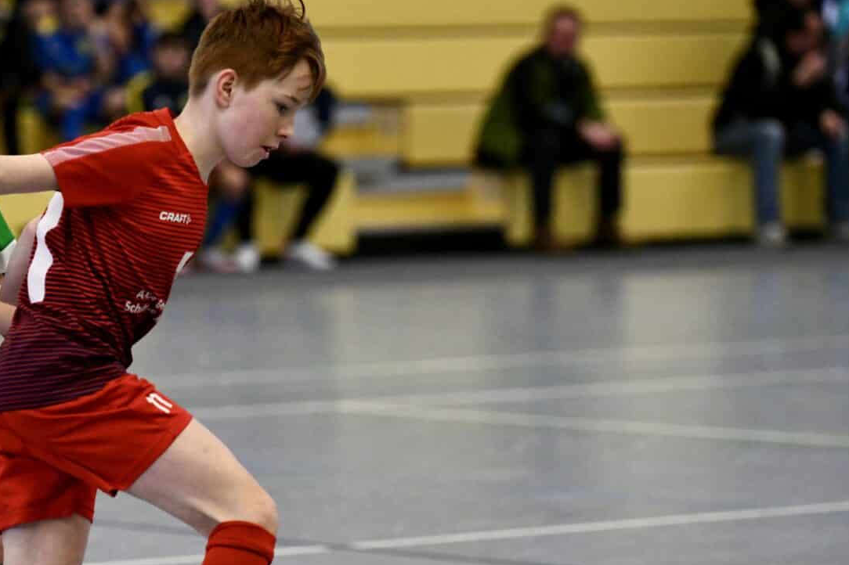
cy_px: 394
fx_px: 6459
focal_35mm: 274
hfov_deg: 7.5
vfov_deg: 5.0
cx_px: 259
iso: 5000
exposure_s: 1/1250
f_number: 2.8
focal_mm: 145
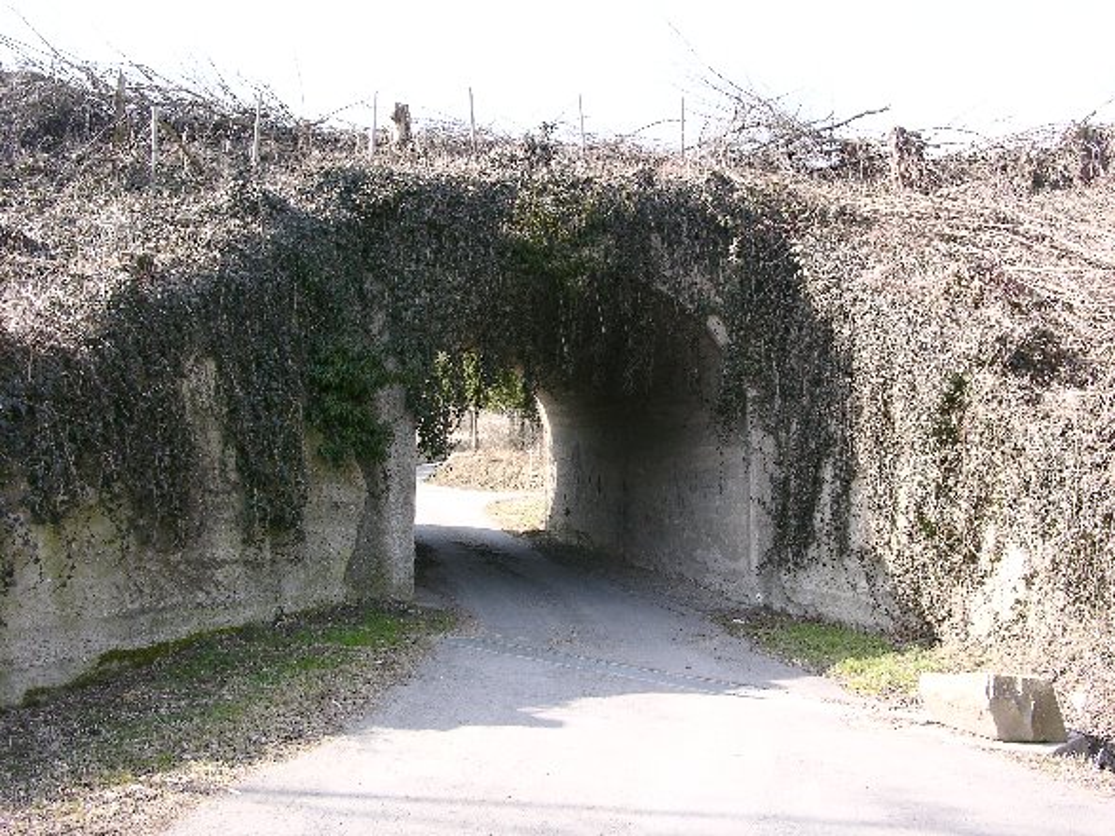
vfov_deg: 40.7
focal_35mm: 35
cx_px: 558
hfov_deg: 52.6
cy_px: 418
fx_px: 1127
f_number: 5
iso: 50
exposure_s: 1/63.1
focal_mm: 8.9
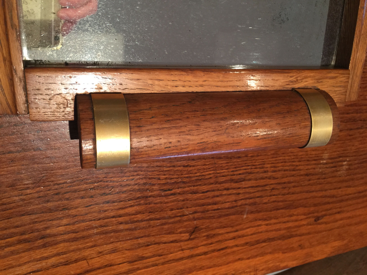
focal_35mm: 29
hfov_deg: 61.7
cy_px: 138
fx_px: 307
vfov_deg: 48.2
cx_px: 184
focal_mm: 4.15
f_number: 2.2
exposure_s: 1/17
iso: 64
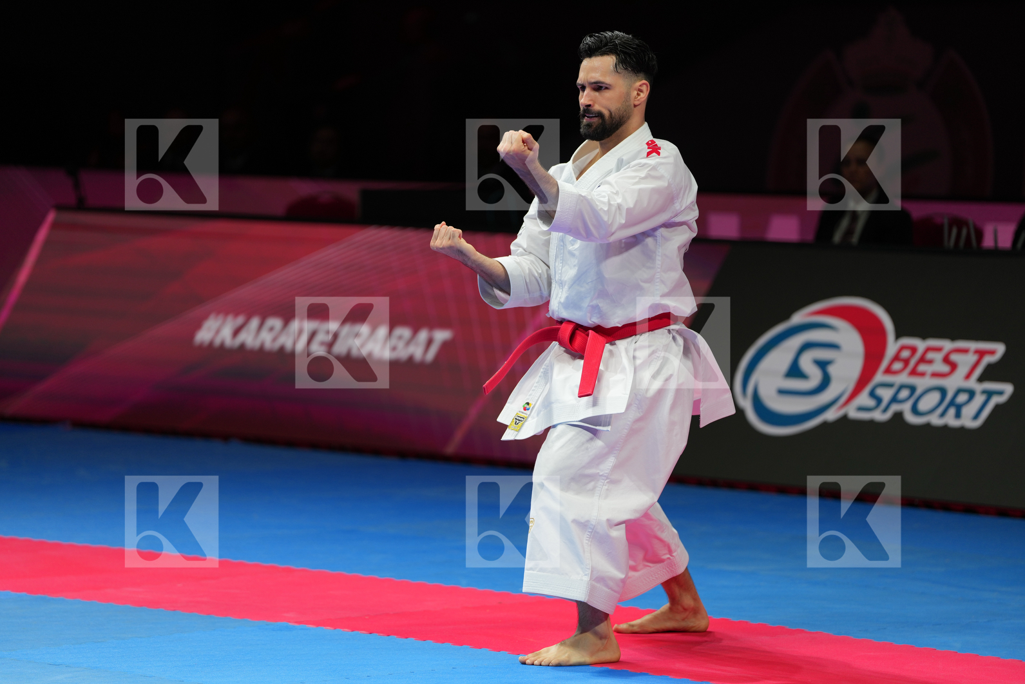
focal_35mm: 189
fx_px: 5381
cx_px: 513
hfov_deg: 10.9
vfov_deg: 7.3
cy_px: 343
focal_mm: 188
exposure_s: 1/500
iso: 320
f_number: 2.8
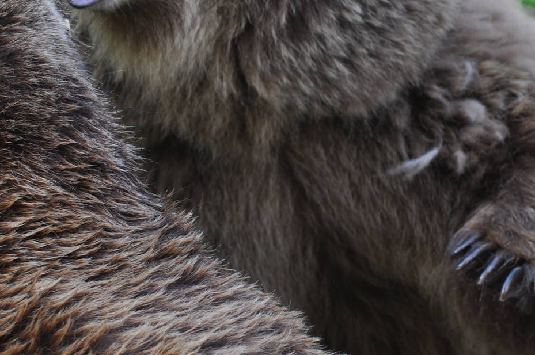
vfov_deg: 2.9
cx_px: 190
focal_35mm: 465
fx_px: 6902
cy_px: 61
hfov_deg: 4.4
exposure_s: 1/320
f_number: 5
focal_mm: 180
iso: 400
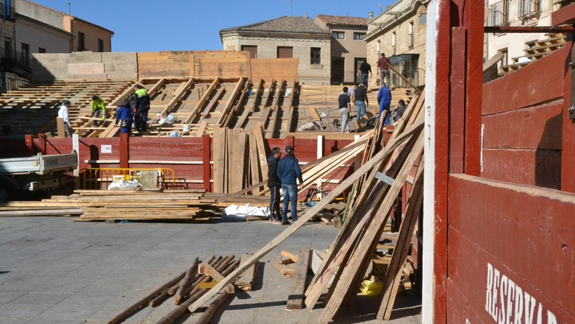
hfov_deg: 45.5
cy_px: 161
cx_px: 286
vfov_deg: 26.5
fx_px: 686
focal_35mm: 45
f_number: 20
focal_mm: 28
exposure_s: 1/1600
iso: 3200
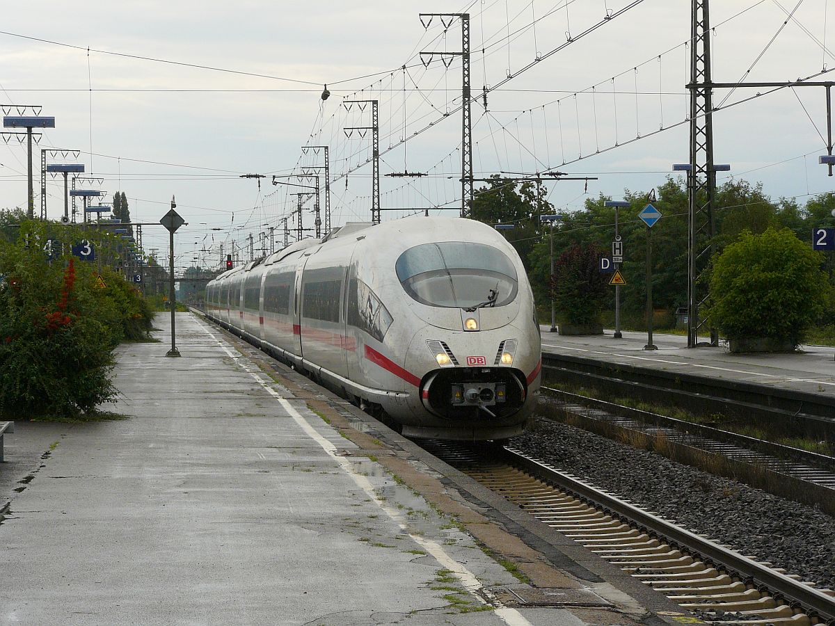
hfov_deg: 18.0
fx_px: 2629
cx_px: 418
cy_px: 313
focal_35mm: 109
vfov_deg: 13.6
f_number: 5.6
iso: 100
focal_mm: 18.2
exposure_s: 1/400
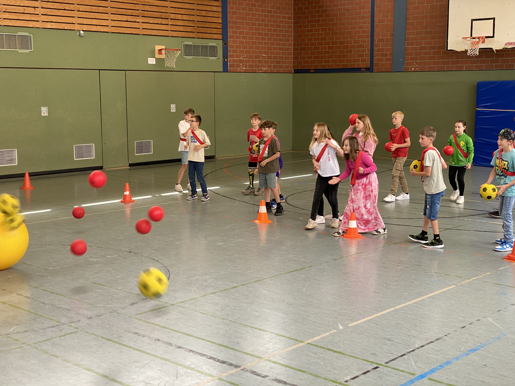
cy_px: 193
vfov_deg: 28.0
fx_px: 774
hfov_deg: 36.8
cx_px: 258
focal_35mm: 52
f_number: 2
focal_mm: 6
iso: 64
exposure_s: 1/100
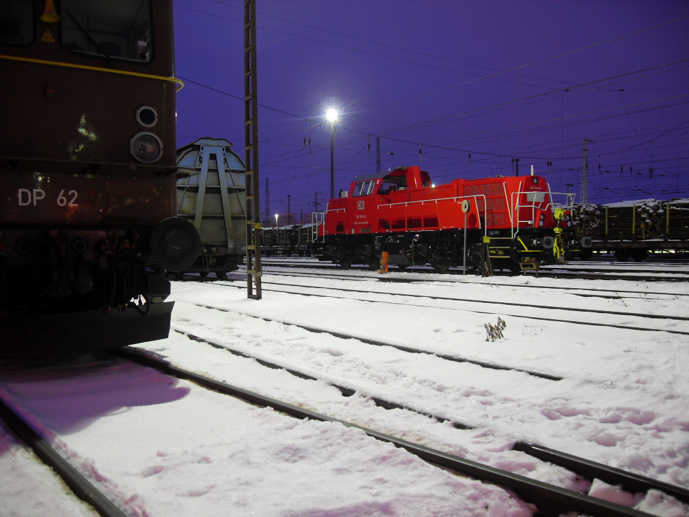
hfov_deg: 54.0
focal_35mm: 34
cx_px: 344
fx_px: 677
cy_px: 258
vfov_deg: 41.8
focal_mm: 6.3
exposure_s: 4
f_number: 2.8
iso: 80
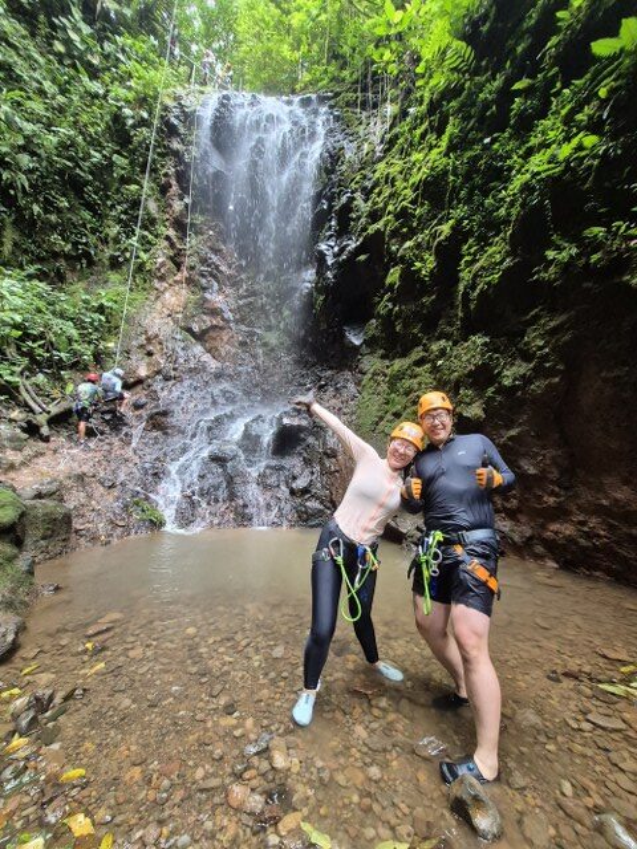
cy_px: 424
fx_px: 319
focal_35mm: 13
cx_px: 318
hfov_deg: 89.9
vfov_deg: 106.2
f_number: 2.2
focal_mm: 1.74
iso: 400
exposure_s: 1/60
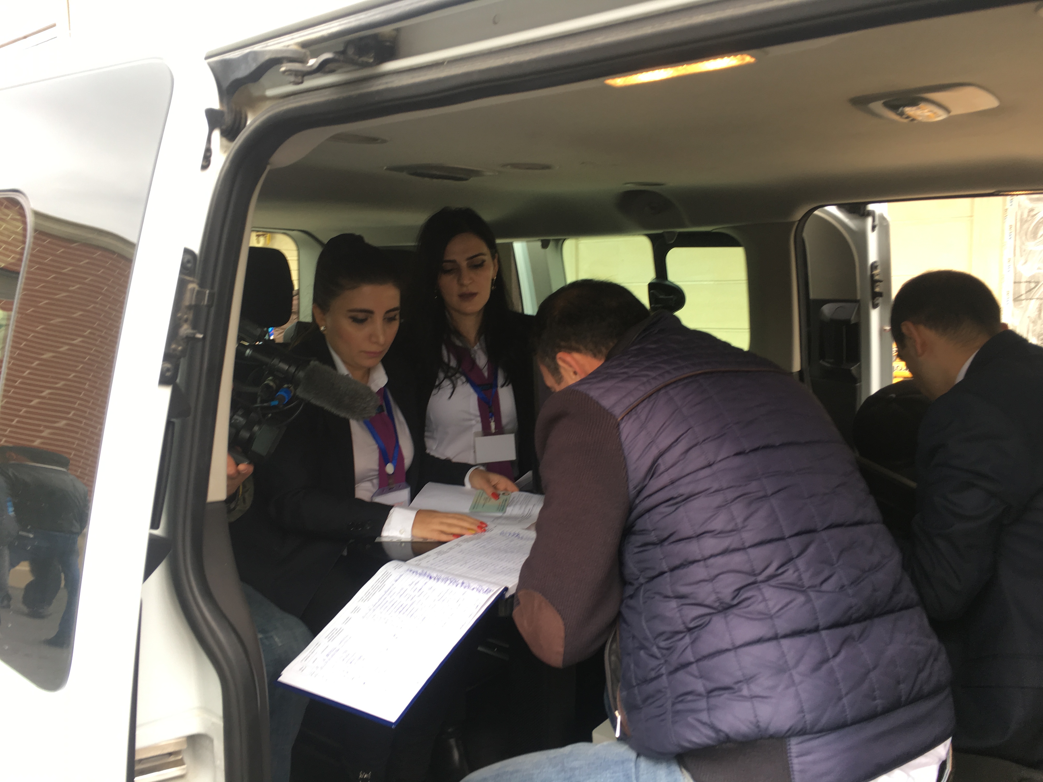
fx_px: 874
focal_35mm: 29
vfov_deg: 48.2
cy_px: 391
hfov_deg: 61.7
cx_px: 522
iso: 25
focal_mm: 4.15
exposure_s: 1/50
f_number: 2.2
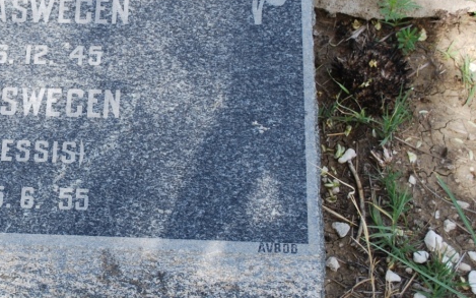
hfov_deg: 18.9
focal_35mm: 107
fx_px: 1388
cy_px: 75
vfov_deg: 12.2
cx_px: -7
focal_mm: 32
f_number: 5.6
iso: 100
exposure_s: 1/125
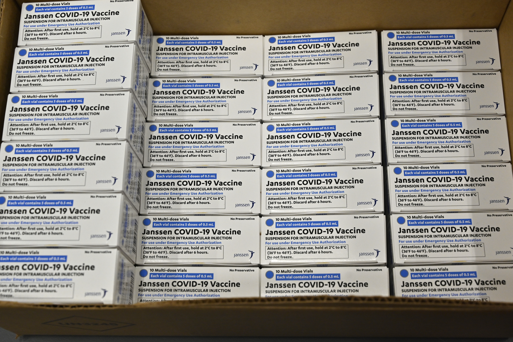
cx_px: 256
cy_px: 171
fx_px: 712
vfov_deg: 27.0
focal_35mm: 50
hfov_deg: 39.6
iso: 900
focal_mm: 50
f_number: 5.6
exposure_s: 1/500
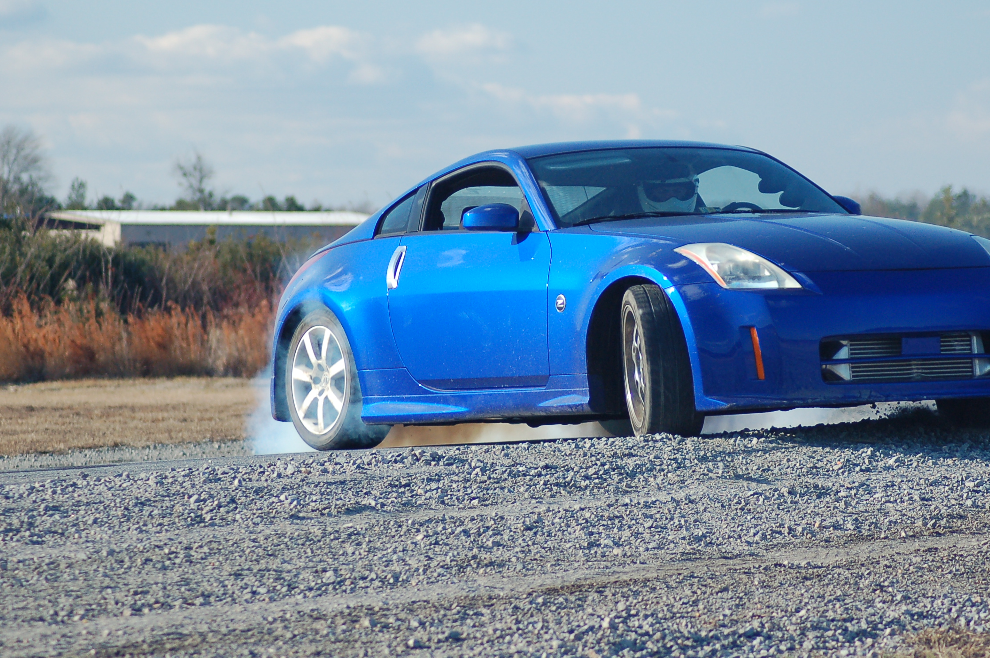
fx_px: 6210
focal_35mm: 226
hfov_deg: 9.1
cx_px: 625
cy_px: 296
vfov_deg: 6.1
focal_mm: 112
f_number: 4.2
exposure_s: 1/500
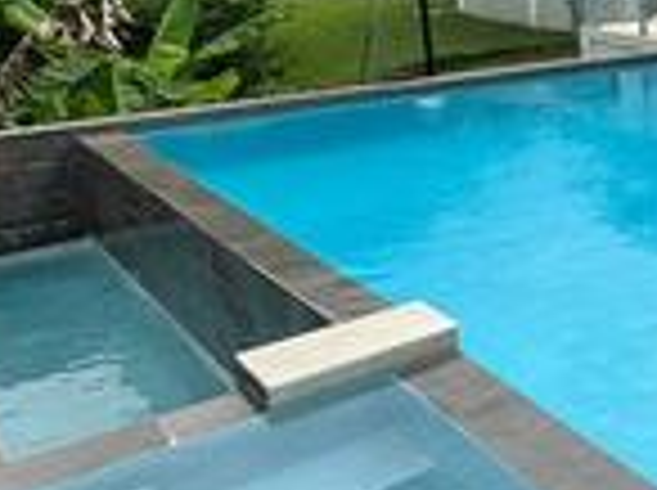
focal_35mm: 48
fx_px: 910
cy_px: 16
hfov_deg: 24.8
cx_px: 1084
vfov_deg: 28.6
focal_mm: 2.22
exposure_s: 1/2874
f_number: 2.2
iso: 50
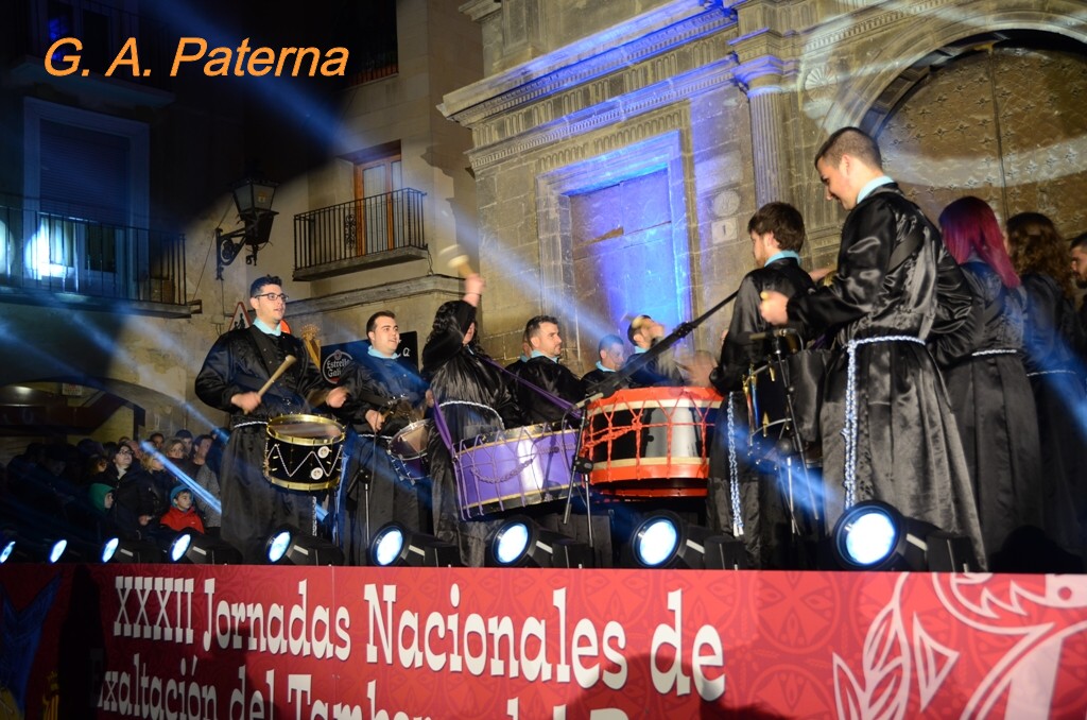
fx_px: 1175
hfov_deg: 49.6
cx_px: 544
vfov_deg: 34.1
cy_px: 360
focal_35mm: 39
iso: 400
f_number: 3.8
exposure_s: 1/30
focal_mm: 26
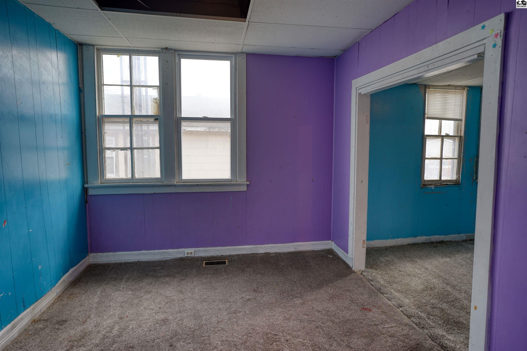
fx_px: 293
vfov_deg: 61.9
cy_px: 176
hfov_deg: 84.0
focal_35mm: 20
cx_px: 264
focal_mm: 20
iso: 125
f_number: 2
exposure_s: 1/60
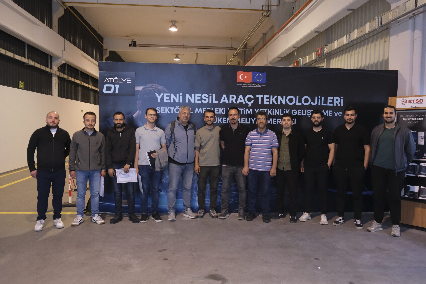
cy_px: 142
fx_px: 367
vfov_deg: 42.3
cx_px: 213
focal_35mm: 31
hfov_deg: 60.3
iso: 5000
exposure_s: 1/125
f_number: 4.5
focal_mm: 20.5
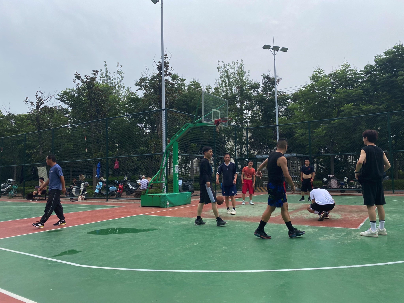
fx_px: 303
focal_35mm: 26
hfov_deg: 67.3
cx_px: 202
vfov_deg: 53.1
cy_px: 152
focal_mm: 4.25
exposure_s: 1/2890
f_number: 1.8
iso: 32
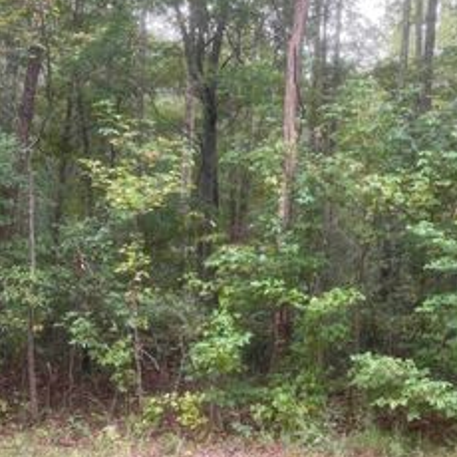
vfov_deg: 35.3
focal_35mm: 48
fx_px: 717
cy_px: 269
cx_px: 270
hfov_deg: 35.3
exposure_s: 1/121
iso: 50
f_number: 1.6
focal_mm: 5.1
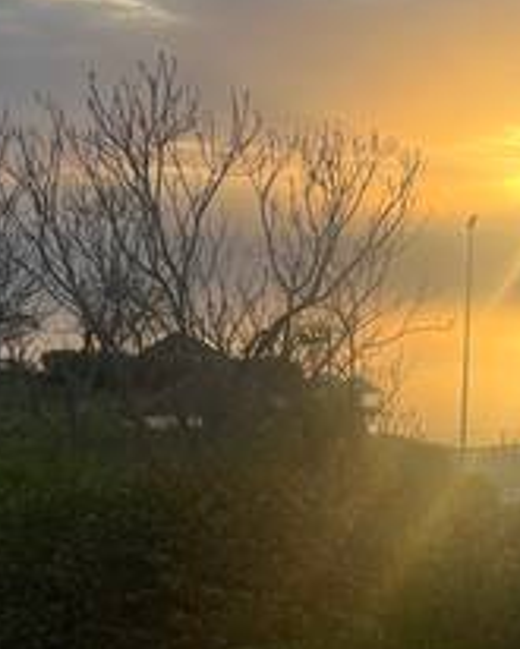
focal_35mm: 59
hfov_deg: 24.3
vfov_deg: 31.9
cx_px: 555
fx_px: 1134
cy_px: 350
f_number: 1.5
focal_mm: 5.7
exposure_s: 1/1698
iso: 50
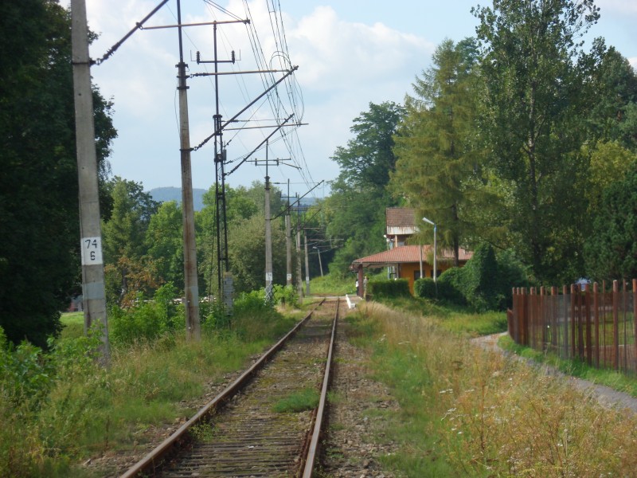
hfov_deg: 12.2
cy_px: 239
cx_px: 318
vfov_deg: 9.2
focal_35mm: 162
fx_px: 2981
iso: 80
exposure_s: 1/180
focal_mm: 28.7
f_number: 5.5
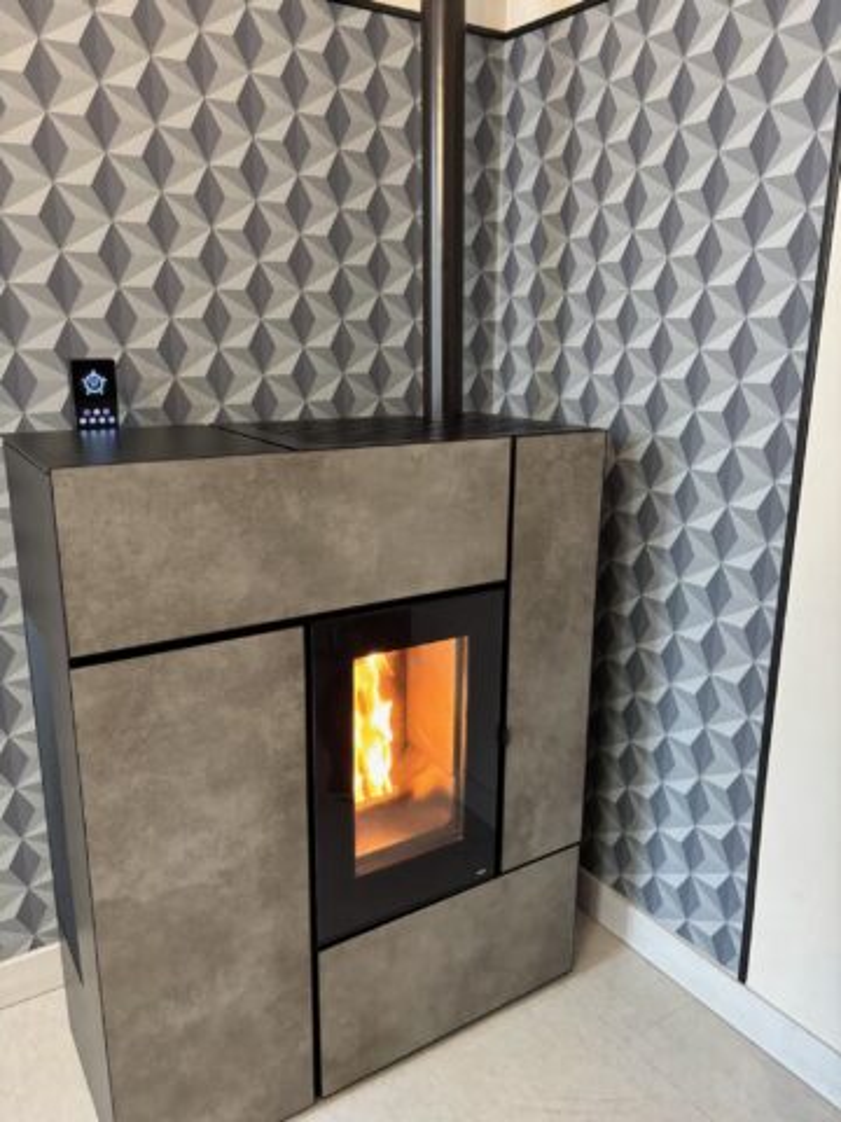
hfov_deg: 53.1
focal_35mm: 26
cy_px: 561
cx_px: 420
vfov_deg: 67.3
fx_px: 842
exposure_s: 1/40
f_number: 1.6
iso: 640
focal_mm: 5.96
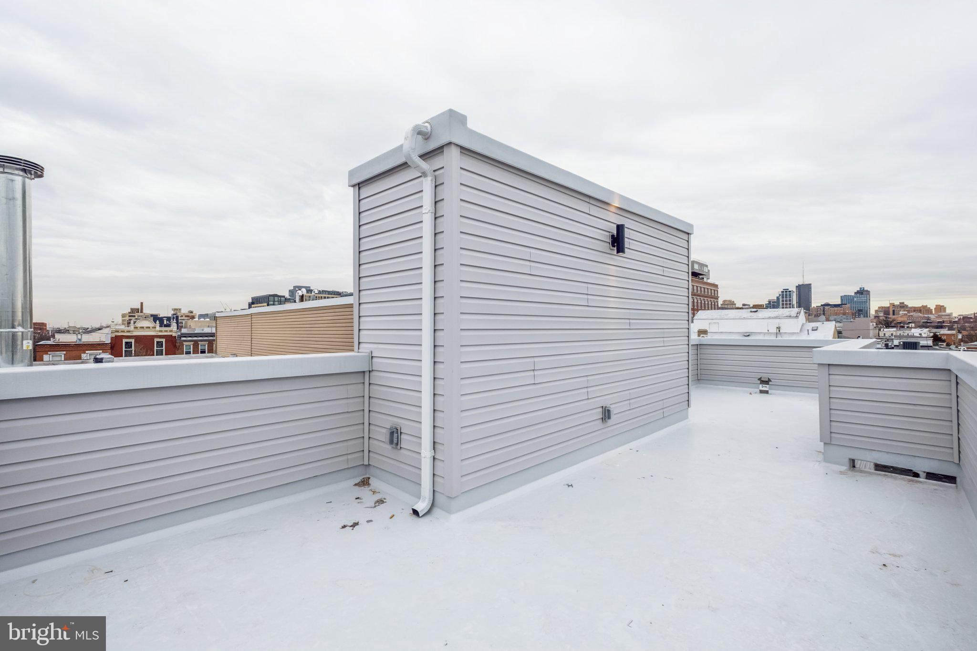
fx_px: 407
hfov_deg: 100.4
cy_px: 326
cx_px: 488
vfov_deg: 77.3
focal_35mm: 15
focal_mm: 10
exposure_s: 1/300
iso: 250
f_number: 8
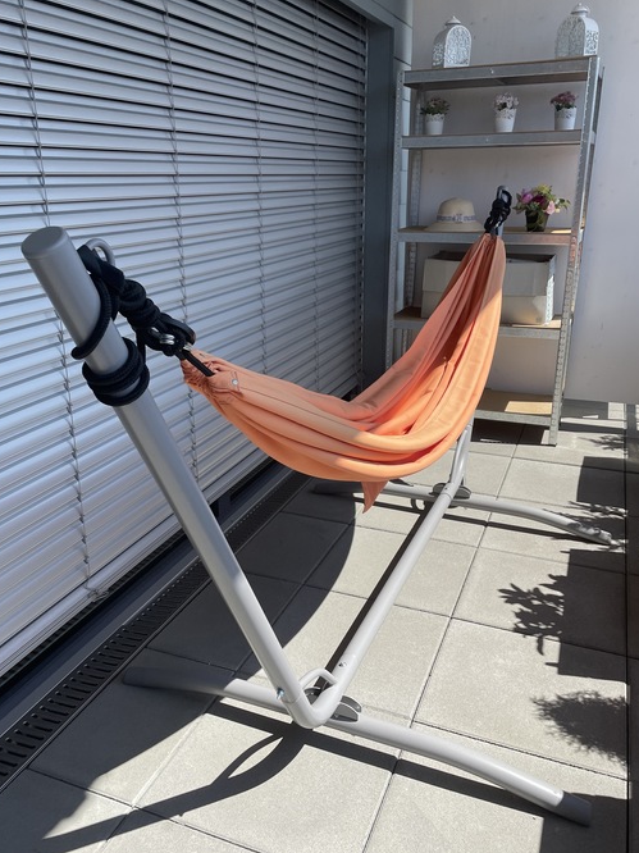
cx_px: 288
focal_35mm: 30
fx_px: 739
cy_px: 420
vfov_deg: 60.0
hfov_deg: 46.7
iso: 32
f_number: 1.6
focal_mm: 4.2
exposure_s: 1/1949
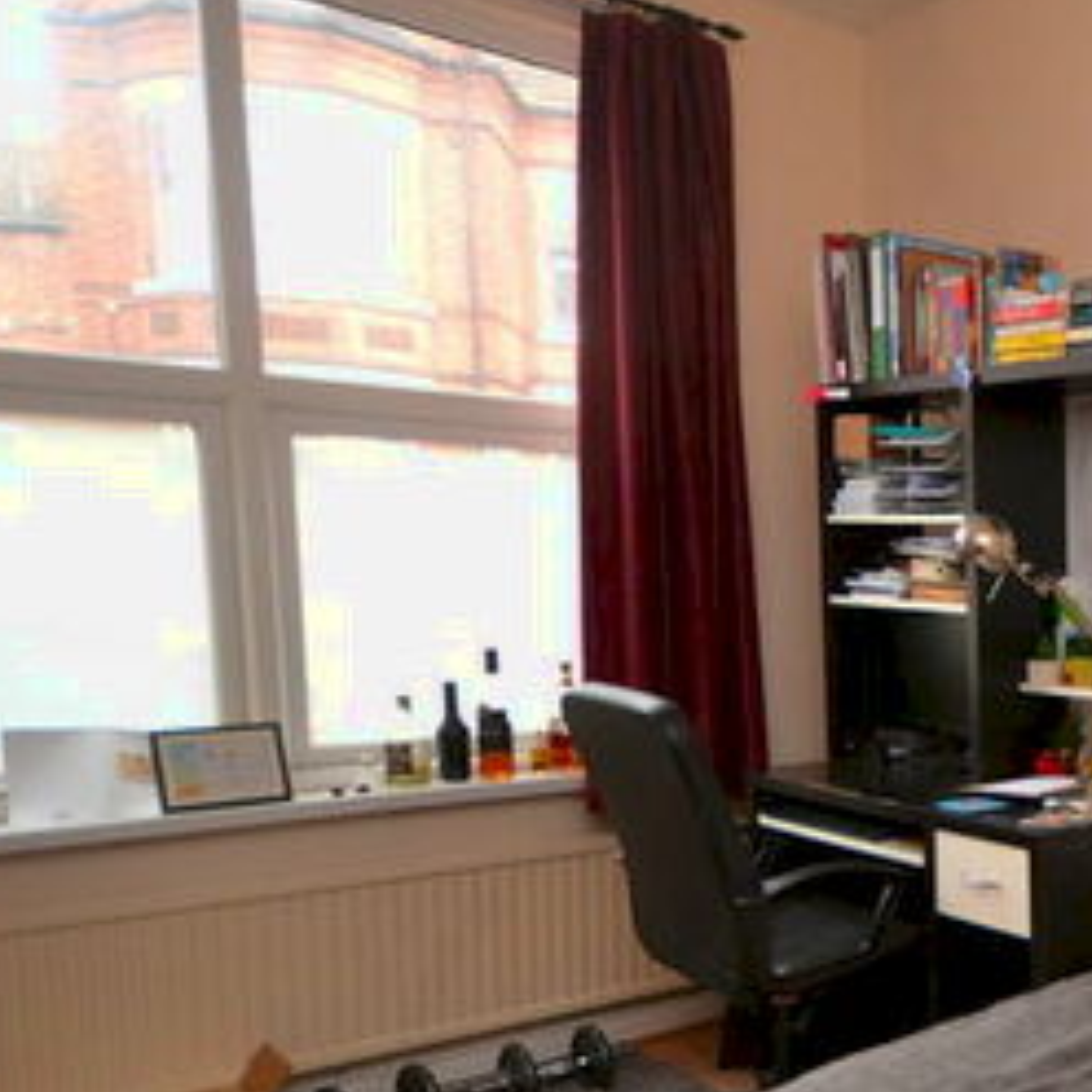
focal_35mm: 36
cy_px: 720
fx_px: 1285
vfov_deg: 45.4
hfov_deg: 36.8
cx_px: 1268
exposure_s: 1/60
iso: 500
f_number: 4
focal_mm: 10
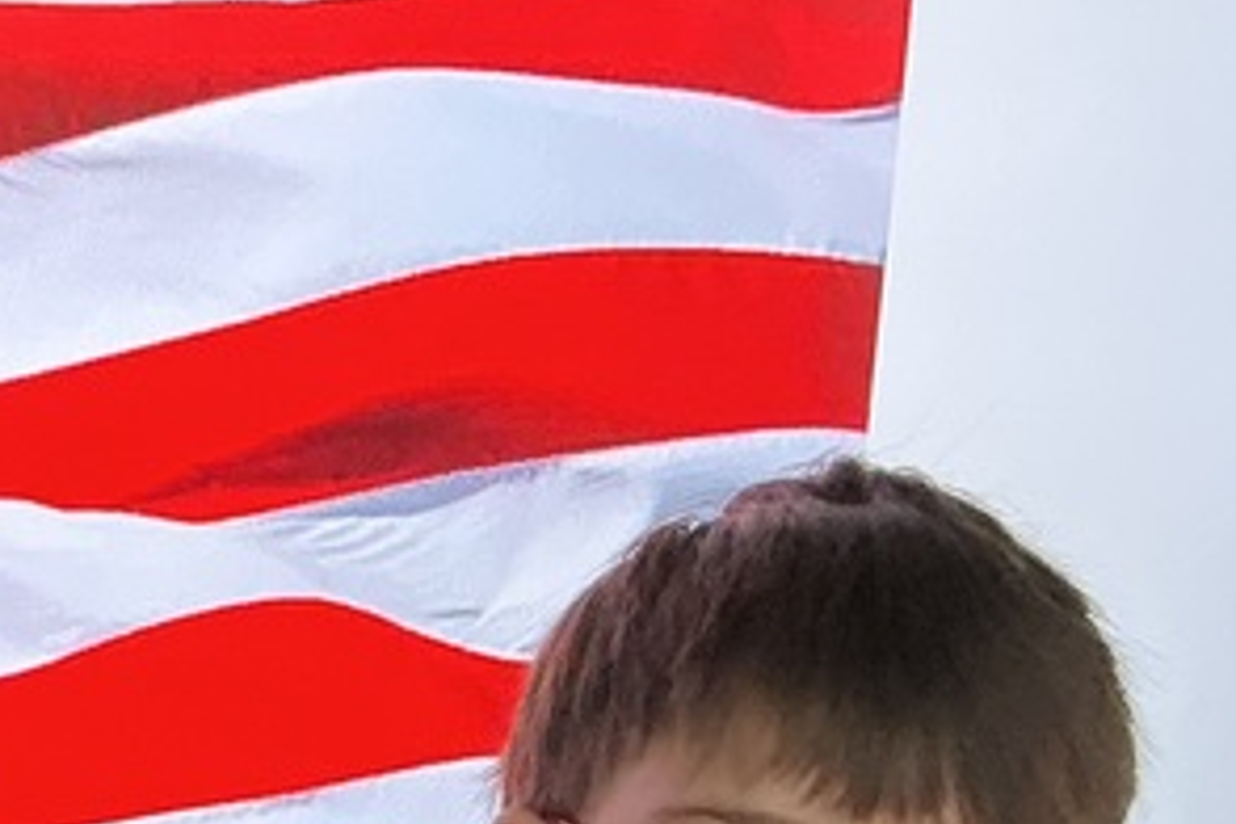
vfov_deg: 12.4
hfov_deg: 17.9
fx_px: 3605
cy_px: 1232
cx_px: -458
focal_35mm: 105
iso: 125
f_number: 1.8
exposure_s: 1/60
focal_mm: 3
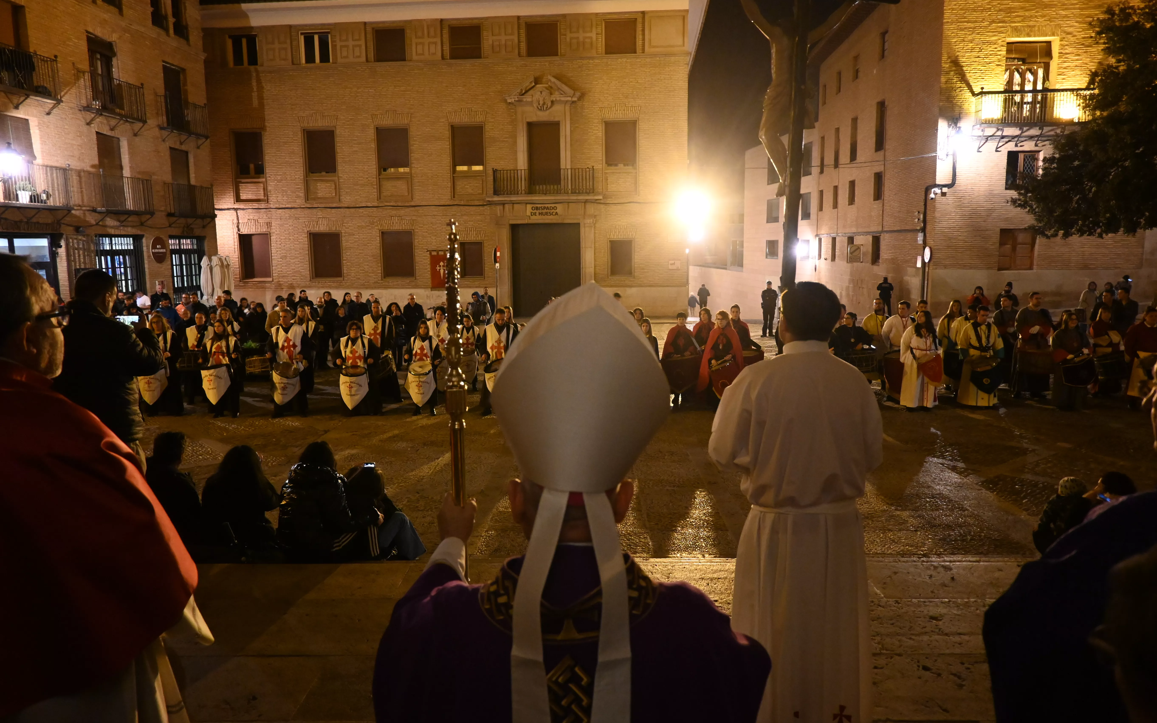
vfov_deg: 49.3
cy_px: 359
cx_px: 574
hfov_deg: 72.5
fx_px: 788
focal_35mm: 25
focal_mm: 16
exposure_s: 1/30
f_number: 3.5
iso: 3200
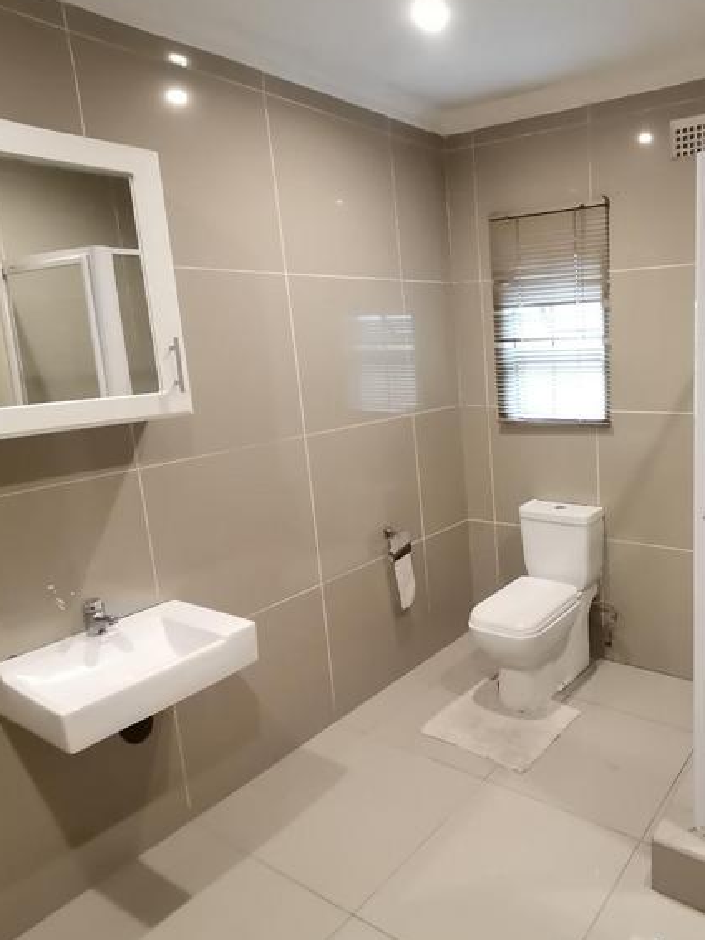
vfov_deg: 71.6
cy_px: 448
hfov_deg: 52.7
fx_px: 652
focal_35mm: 24
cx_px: 574
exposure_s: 1/20
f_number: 2.4
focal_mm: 1.78
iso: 400
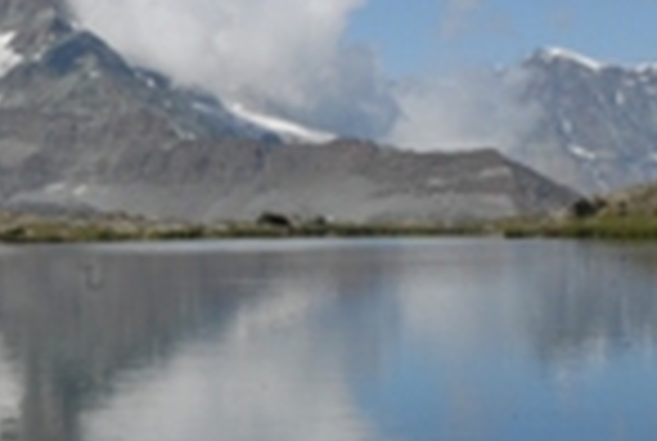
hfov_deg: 14.3
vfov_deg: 9.8
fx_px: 2560
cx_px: -76
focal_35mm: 140
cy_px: 248
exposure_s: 1/100
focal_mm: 34
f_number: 25
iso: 320
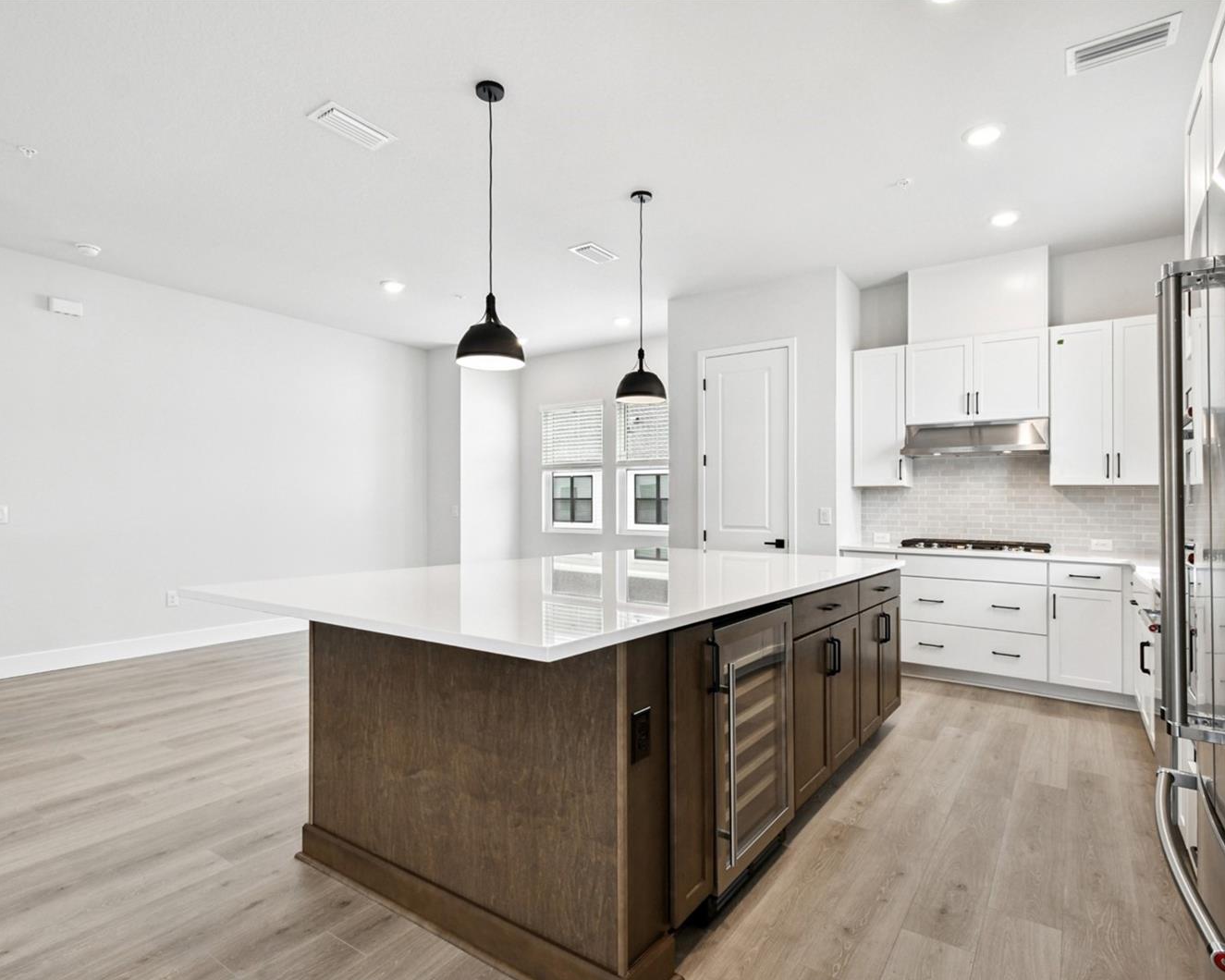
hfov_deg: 89.6
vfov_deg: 77.0
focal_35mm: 17
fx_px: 616
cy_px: 489
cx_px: 619
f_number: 7.1
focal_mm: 10
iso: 100
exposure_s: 1/80
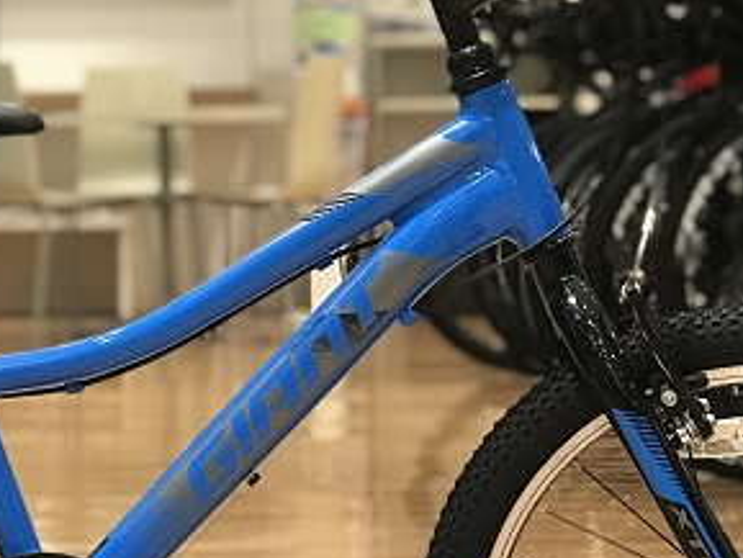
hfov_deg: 12.4
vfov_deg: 9.3
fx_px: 3414
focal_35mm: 159
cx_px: 176
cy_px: 343
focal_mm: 6.6
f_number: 2.8
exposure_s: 1/60
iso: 125
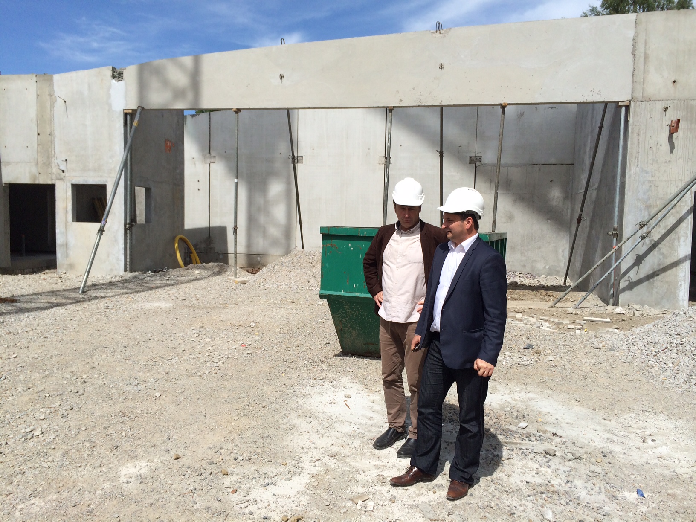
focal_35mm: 30
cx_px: 348
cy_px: 261
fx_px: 603
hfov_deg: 60.0
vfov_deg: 46.8
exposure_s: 1/3425
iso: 40
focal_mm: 4.12
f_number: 2.2
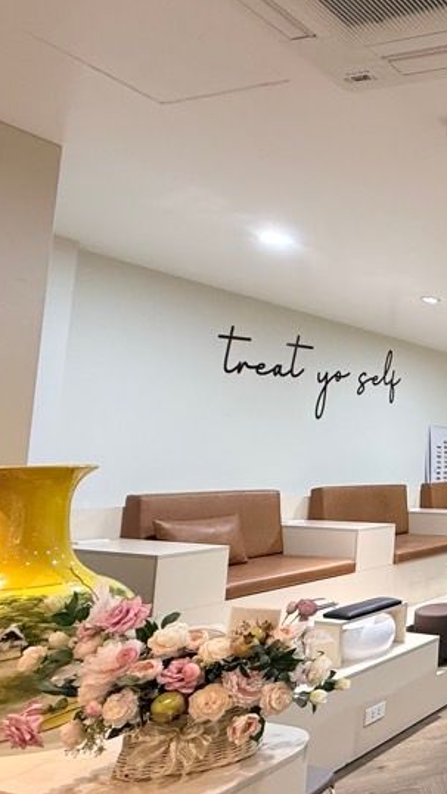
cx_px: 693
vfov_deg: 66.1
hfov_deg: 26.6
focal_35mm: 29
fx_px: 611
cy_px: 408
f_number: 2.2
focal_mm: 2.22
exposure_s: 1/50
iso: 200
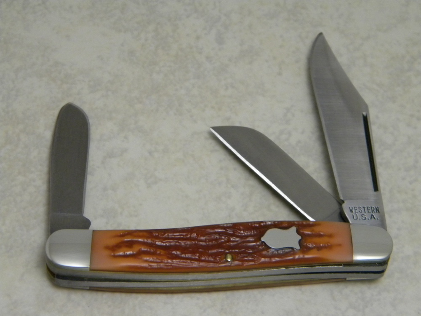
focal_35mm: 105
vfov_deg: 14.1
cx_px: 210
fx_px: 1277
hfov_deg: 18.7
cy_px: 158
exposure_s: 1/24.8
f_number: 4.7
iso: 400
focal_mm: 19
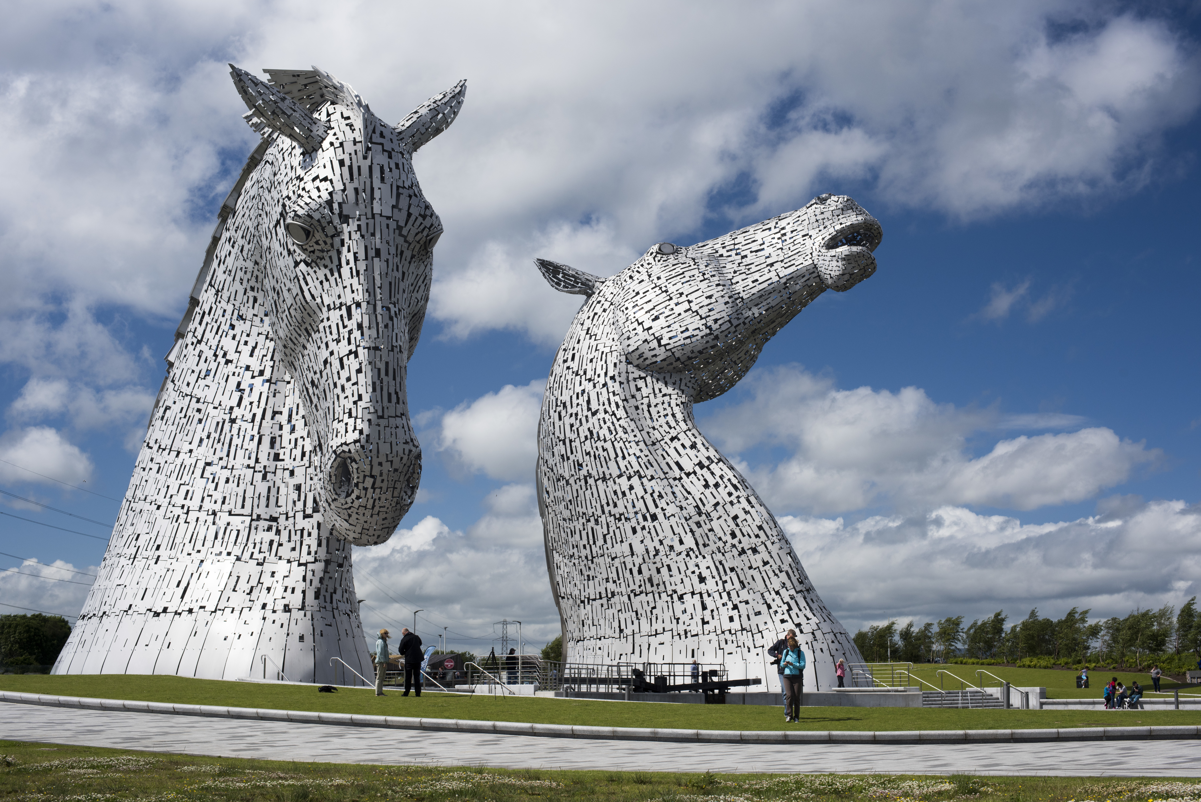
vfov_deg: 27.0
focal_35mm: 50
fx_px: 1668
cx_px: 600
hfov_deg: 39.6
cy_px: 401
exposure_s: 1/320
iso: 200
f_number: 8
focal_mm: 50
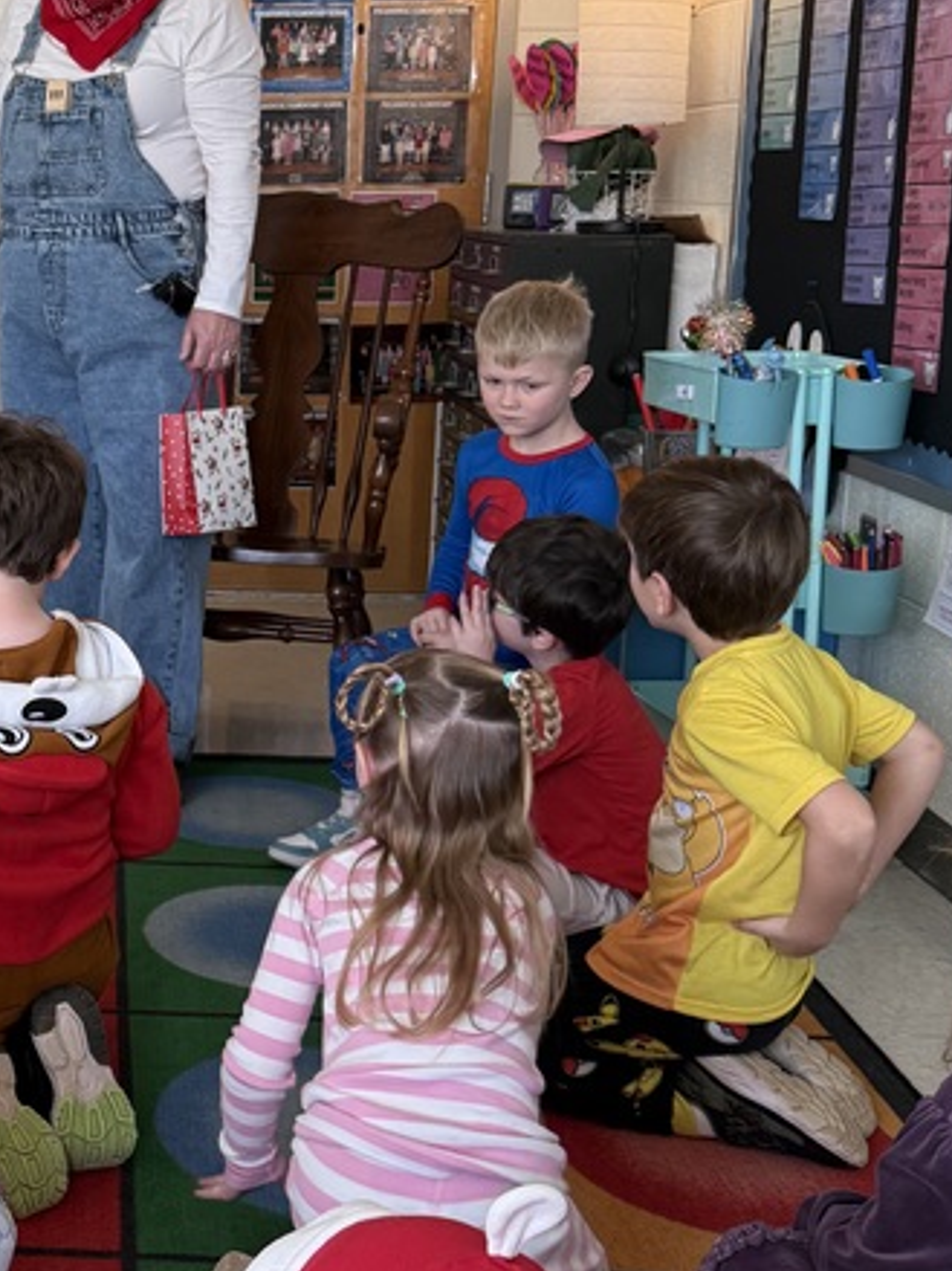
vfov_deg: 34.3
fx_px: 2054
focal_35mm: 56
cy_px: 582
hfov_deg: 24.9
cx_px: 17
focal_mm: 6.76
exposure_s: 1/60
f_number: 1.78
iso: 125
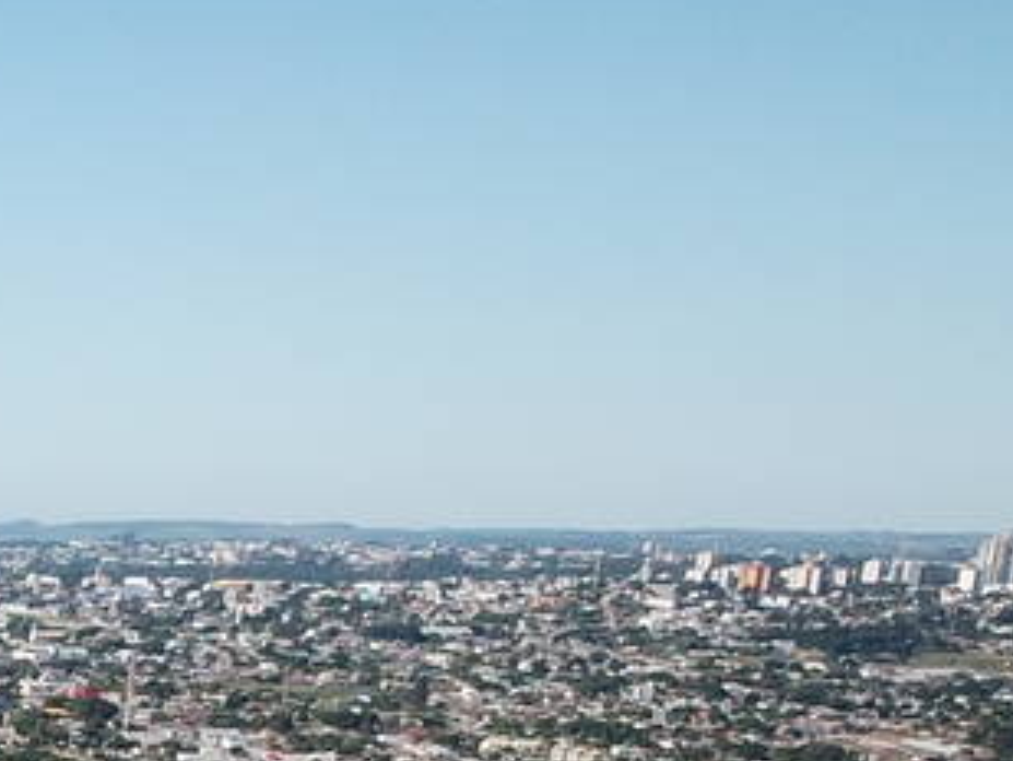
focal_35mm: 121
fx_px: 3542
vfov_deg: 10.9
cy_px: 1624
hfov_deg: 14.0
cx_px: -941
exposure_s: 1/100
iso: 118
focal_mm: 4.73
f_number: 2.2
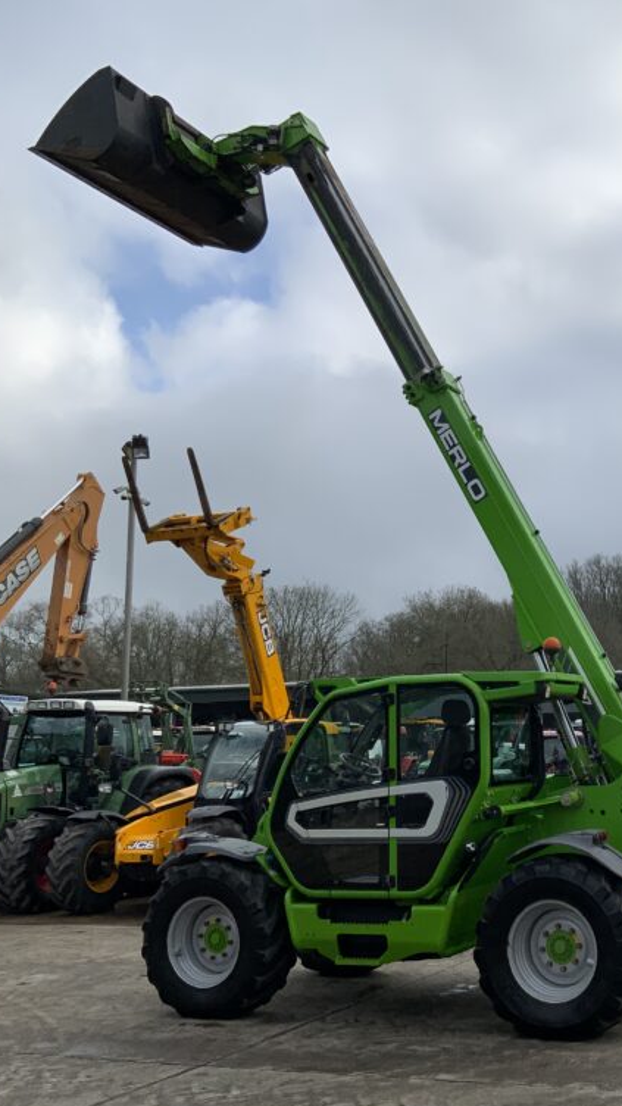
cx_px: 569
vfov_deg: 47.4
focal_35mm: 43
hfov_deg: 26.7
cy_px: 563
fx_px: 1261
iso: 16
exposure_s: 1/2227
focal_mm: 3
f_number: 1.8
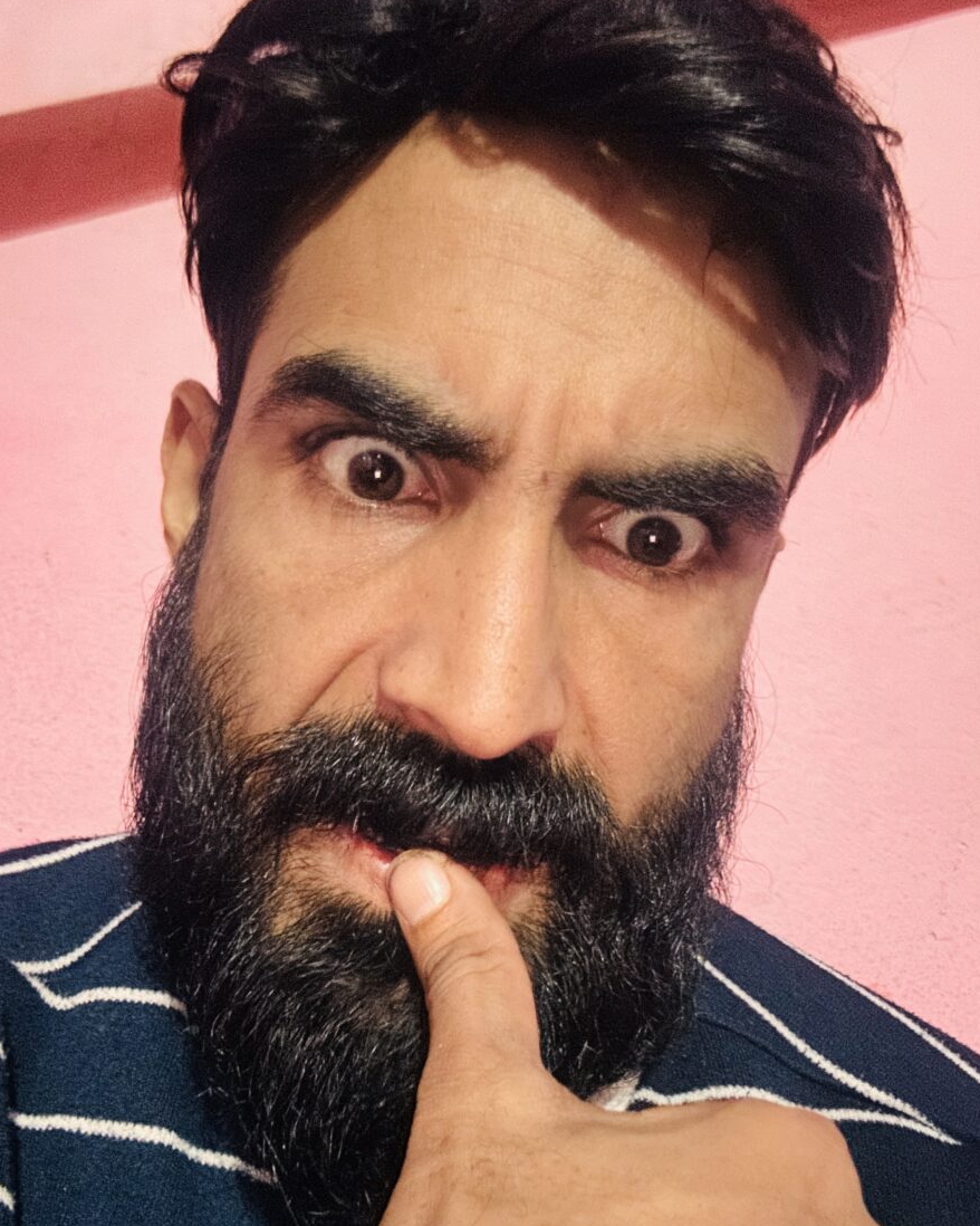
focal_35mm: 32
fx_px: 1160
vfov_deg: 55.6
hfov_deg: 45.8
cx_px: 487
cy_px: 648
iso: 800
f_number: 1.9
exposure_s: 1/8
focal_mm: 2.69
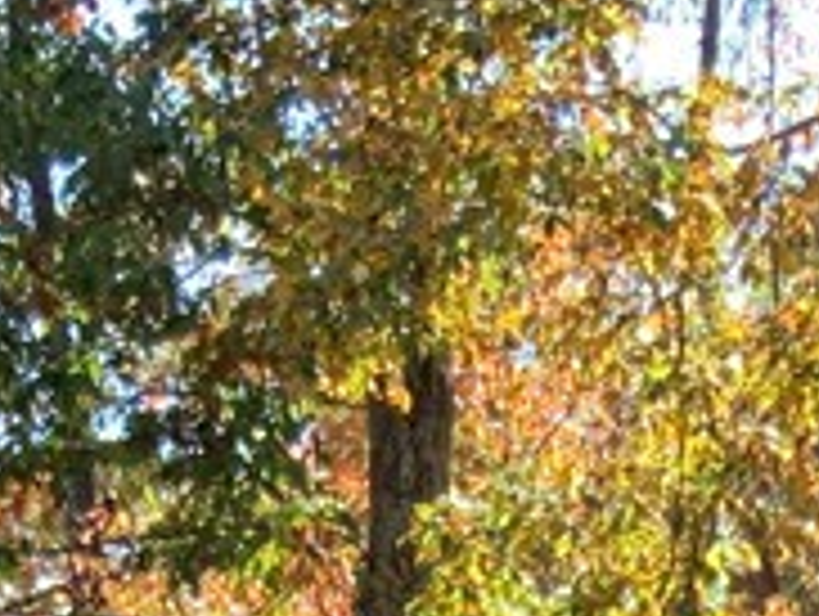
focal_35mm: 163
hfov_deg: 12.1
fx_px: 3862
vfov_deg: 8.1
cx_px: 670
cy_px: 1700
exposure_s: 1/122
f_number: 1.8
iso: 16
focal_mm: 3
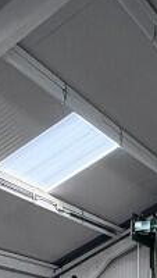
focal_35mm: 78
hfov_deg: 15.1
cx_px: 172
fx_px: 575
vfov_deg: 23.7
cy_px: 370
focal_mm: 2.22
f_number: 2.2
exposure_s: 1/130
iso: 125
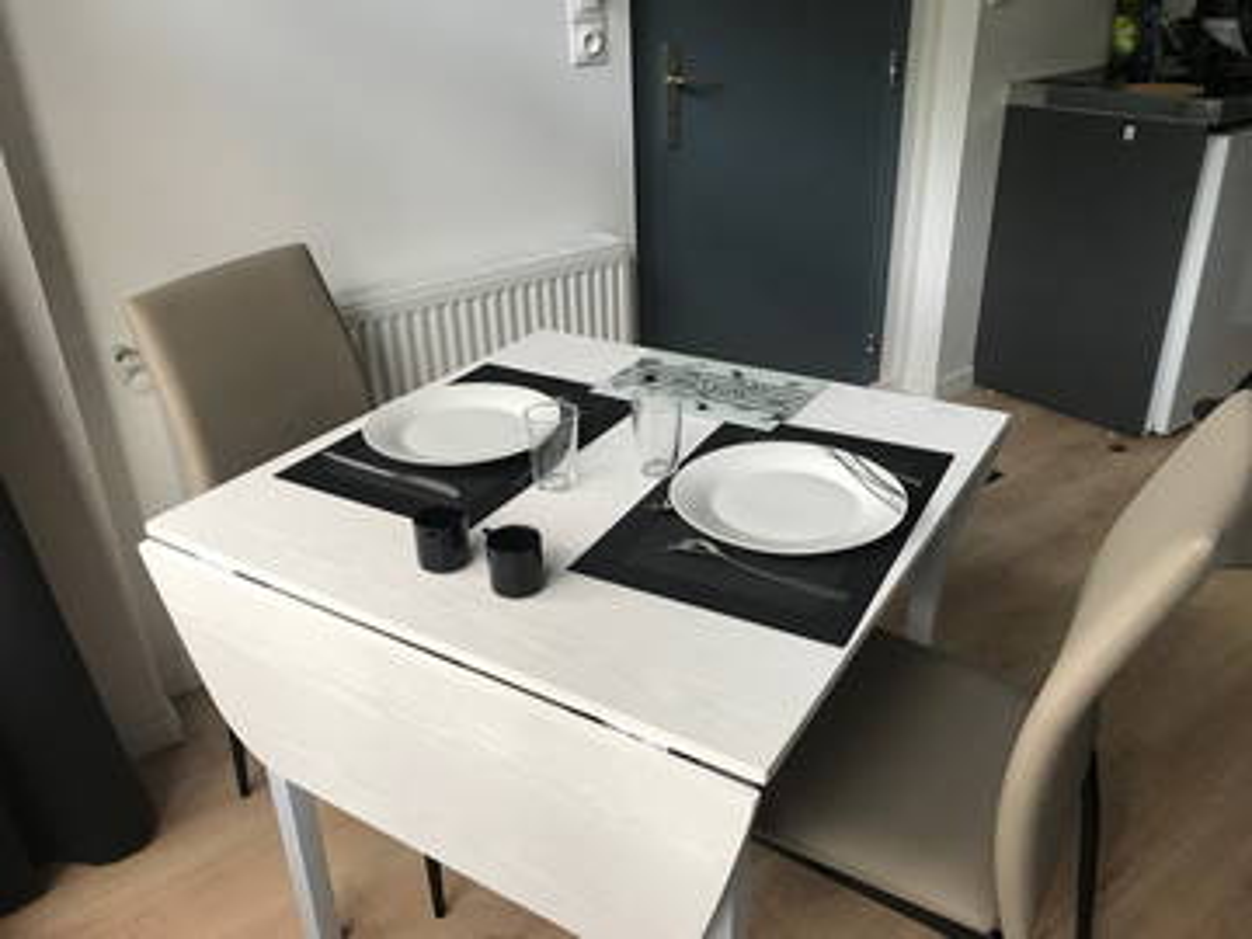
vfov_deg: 49.7
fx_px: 1013
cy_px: 470
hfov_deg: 63.4
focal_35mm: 28
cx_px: 626
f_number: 1.8
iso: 32
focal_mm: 3.99
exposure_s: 1/33
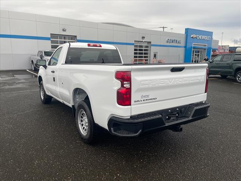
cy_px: 90
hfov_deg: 67.3
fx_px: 181
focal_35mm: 26
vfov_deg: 53.1
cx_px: 120
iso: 32
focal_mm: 4.2
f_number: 1.6
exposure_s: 1/707
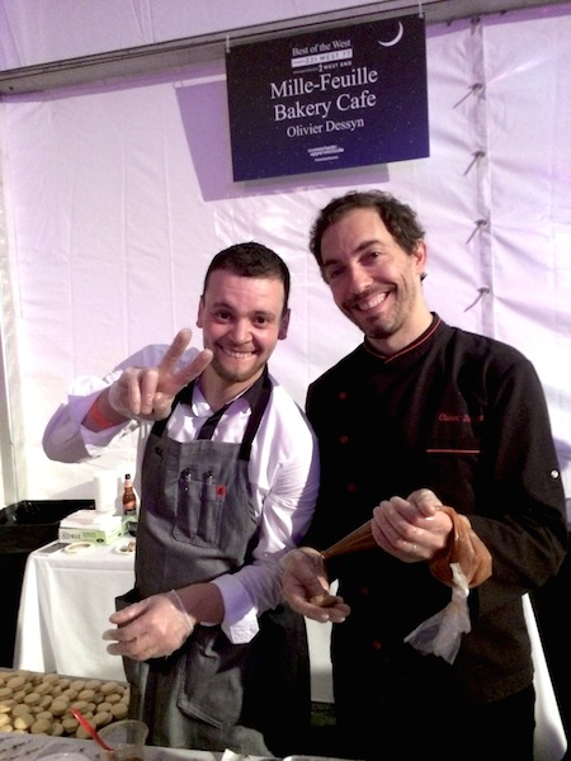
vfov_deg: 61.7
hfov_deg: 48.2
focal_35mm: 29
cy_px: 380
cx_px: 286
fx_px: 638
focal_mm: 4.15
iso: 400
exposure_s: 1/15
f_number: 2.2
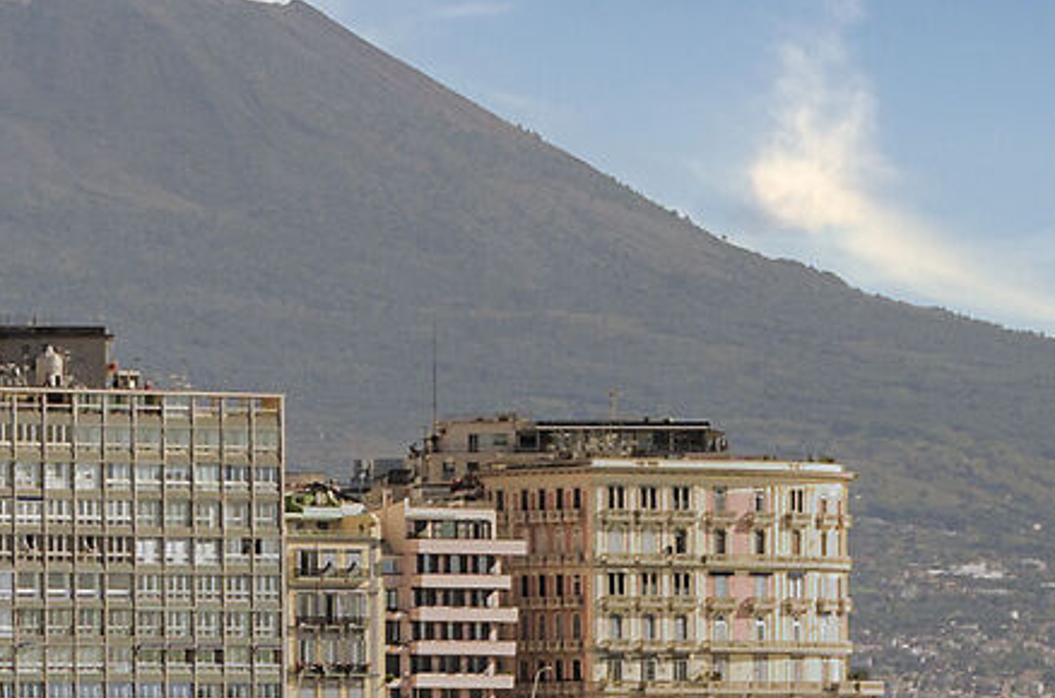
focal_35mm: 370
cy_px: 737
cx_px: 1110
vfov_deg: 3.7
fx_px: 10812
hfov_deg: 5.6
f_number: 8
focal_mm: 45
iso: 160
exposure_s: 1/500
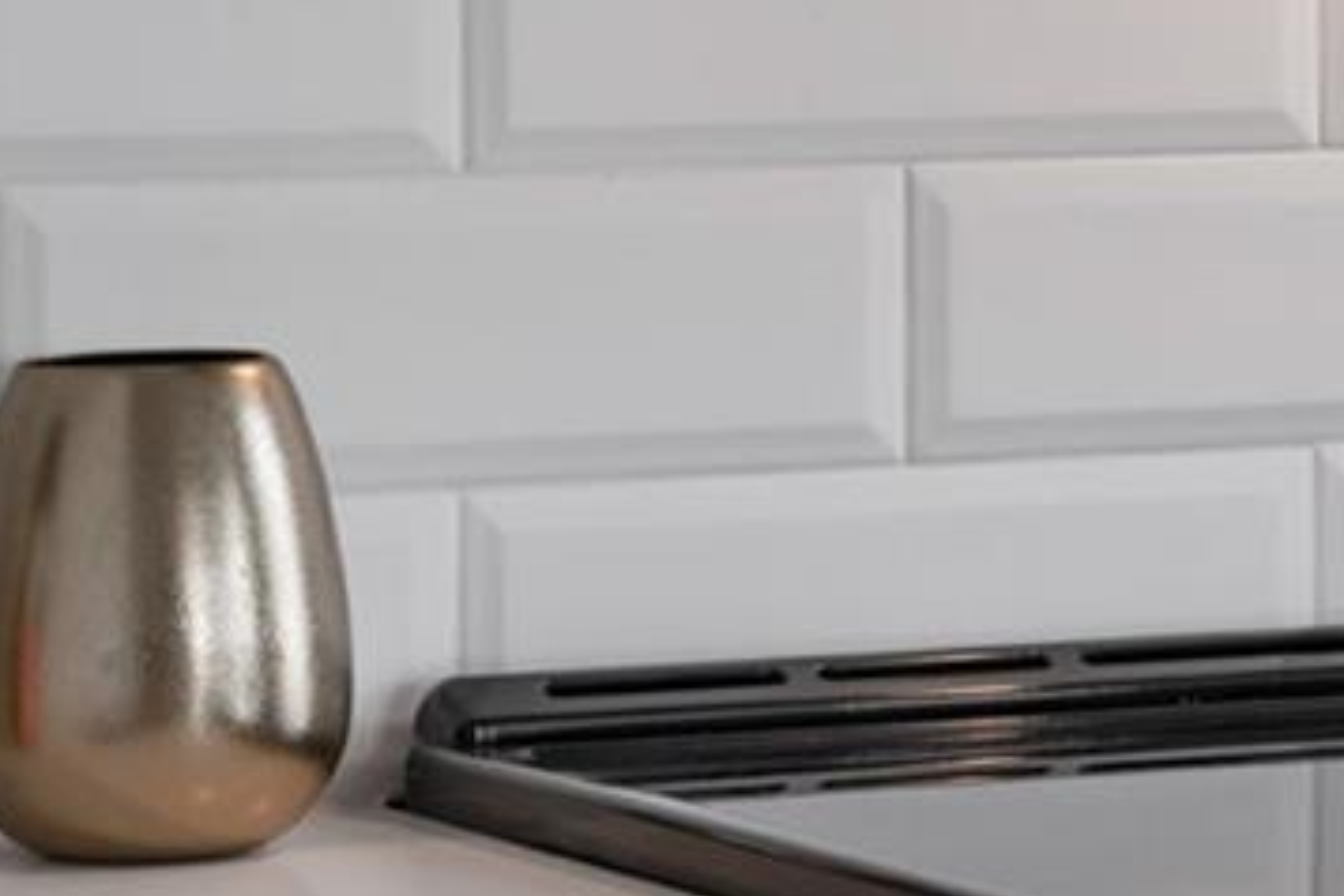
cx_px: 2940
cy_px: -260
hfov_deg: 8.6
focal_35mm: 224
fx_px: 8362
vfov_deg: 6.1
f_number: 14
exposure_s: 1
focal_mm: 50
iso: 64
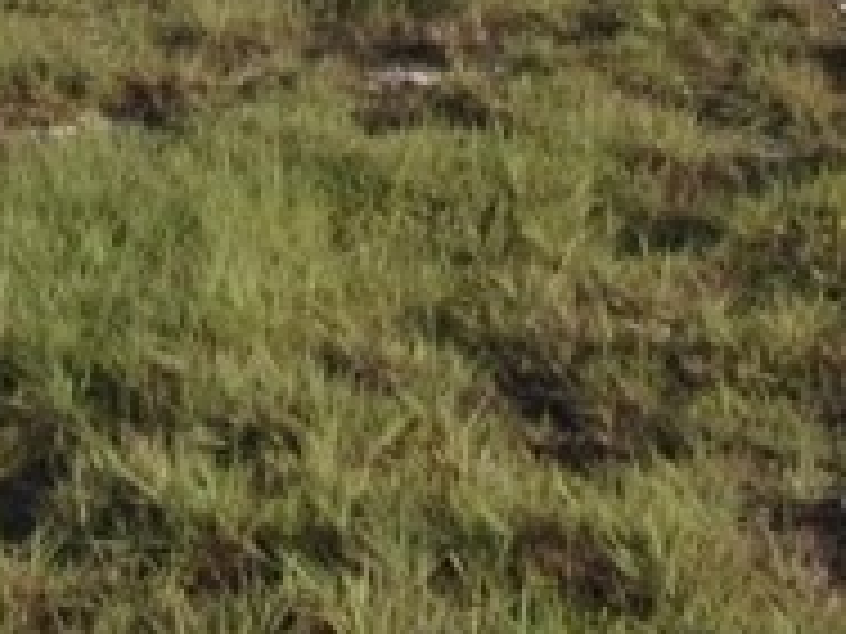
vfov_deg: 9.8
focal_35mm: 131
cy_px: -935
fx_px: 3202
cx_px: 356
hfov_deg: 15.0
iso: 80
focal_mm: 4.3
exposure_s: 1/850
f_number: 3.3
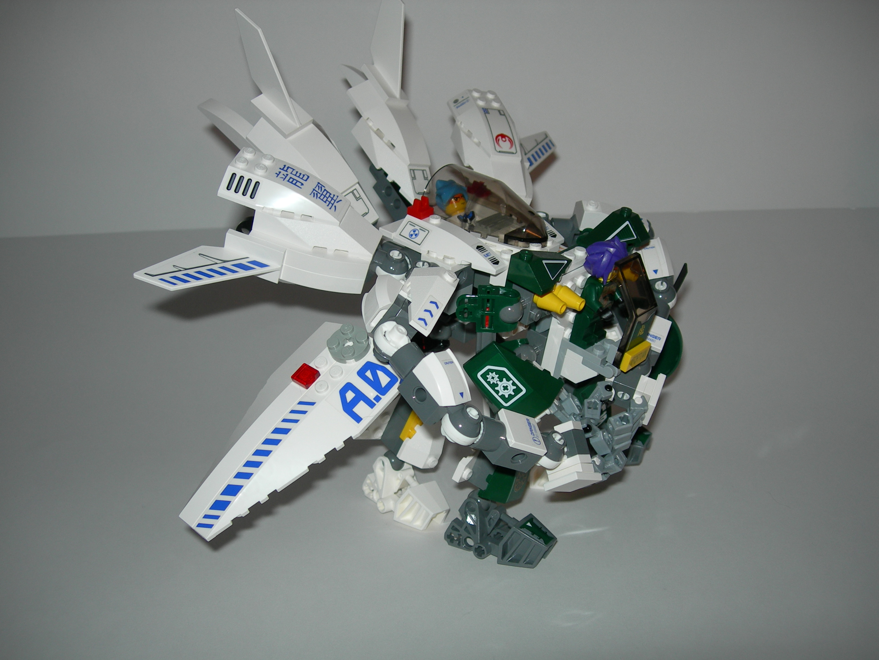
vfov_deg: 37.7
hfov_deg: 49.0
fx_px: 965
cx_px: 440
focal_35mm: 38
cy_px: 330
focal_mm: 7.8
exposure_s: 1/60.1
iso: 50
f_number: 2.8
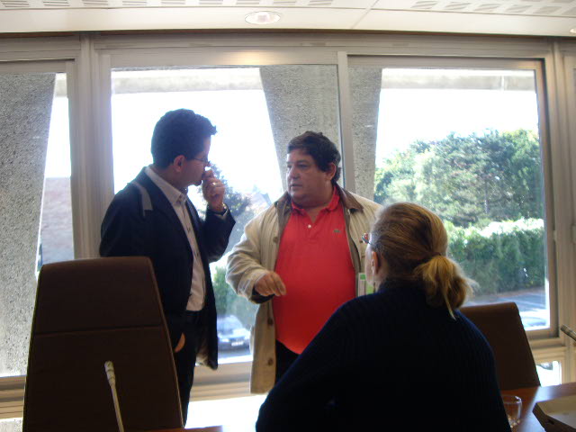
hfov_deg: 49.0
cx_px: 288
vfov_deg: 37.7
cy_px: 216
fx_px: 632
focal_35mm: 38
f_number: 2.7
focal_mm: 6.2
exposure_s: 1/100
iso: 100
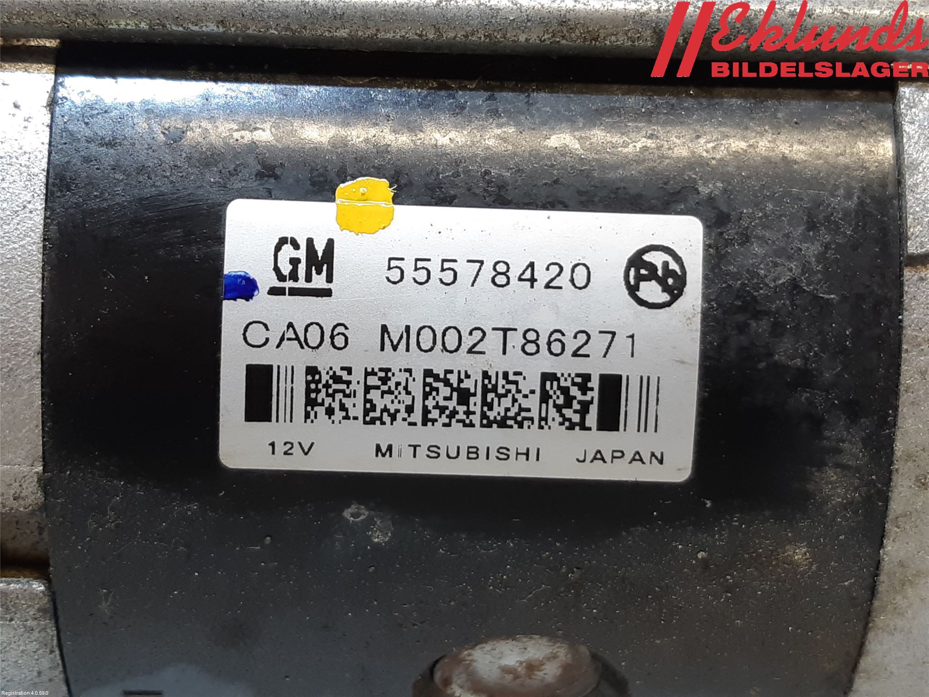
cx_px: 464
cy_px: 348
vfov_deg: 53.1
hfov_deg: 67.3
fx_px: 698
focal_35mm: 26
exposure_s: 1/50
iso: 64
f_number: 1.7
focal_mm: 3.93
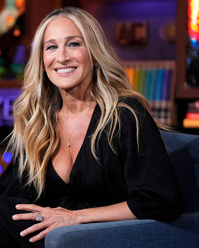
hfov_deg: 9.5
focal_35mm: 162
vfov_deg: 11.9
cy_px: 124
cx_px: 40
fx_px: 1193
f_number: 2.8
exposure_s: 1/160
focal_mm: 113
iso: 3200
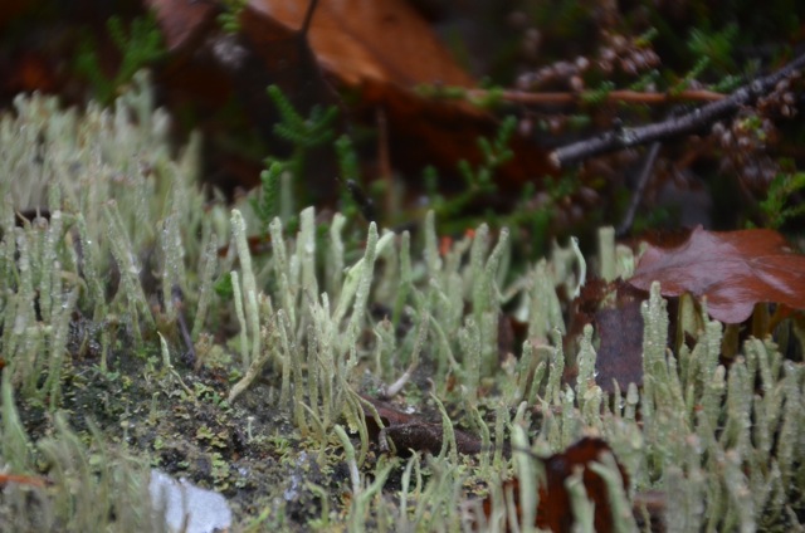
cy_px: 266
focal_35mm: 405
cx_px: 402
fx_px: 9038
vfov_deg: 3.4
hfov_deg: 5.1
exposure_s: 1/125
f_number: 6.3
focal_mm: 270
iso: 640
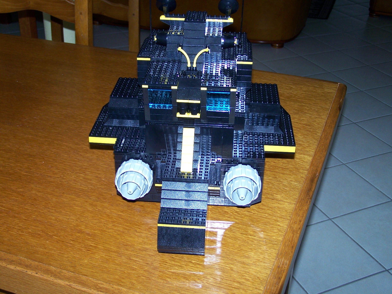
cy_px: 147
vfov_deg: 28.6
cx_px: 196
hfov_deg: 37.5
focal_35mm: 51
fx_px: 578
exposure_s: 1/60
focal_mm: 8.5
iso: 80
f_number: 3
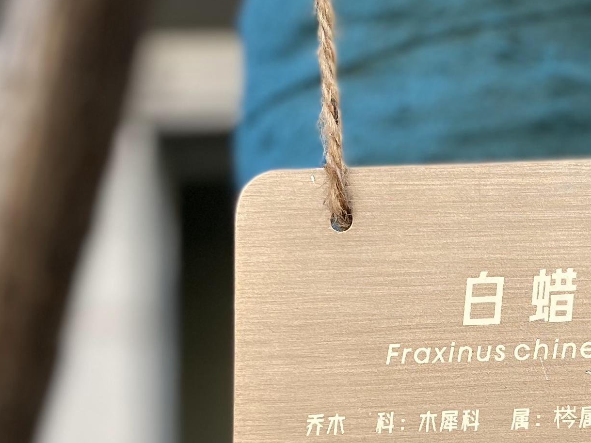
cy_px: 393
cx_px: 479
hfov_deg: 22.4
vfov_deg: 16.9
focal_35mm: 86
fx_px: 1468
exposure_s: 1/121
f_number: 1.8
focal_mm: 4.25
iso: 32
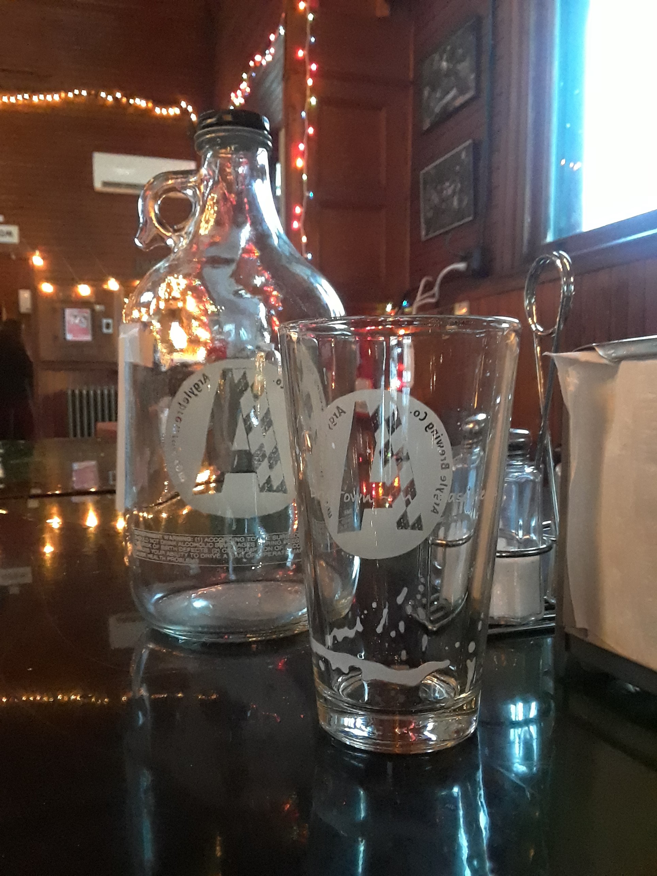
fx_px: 759
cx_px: 328
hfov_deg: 46.8
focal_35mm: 30
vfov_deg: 60.0
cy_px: 438
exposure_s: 1/15
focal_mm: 2.47
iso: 640
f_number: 1.9
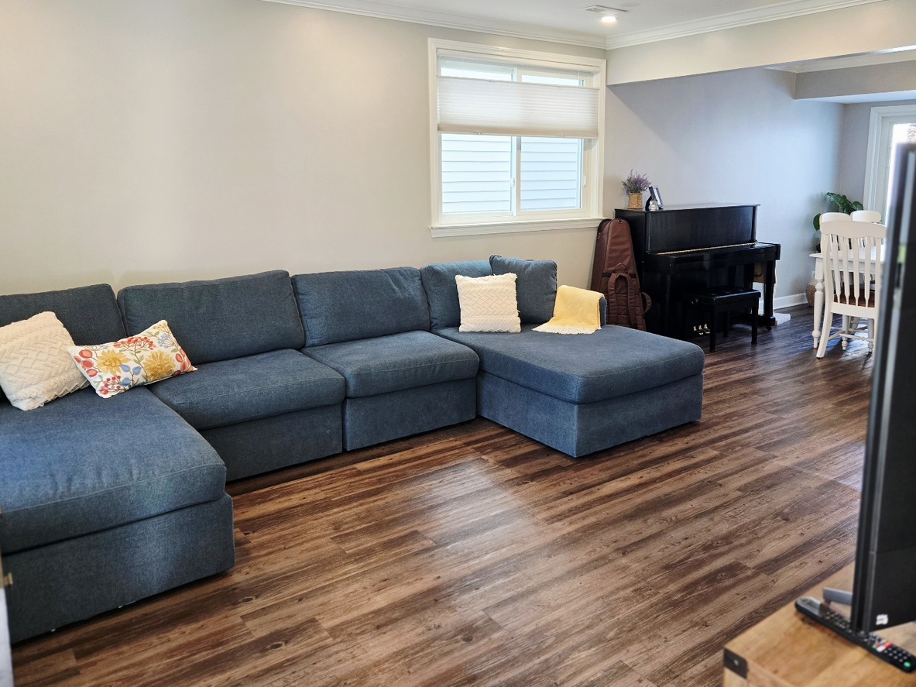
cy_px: 285
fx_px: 741
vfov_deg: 49.5
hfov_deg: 63.4
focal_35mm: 28
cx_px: 494
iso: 160
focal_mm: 5.4
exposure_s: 1/120
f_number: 1.8
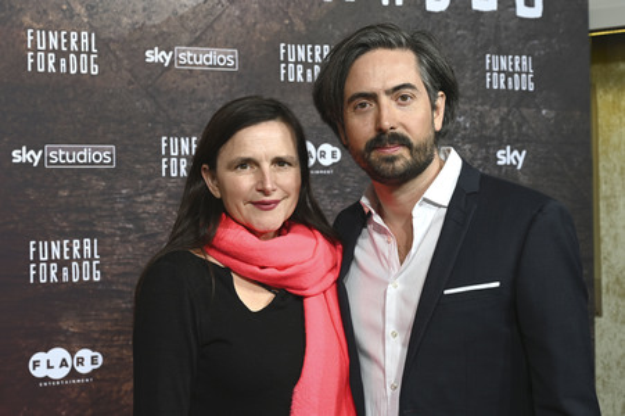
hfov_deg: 34.0
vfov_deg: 23.0
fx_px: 1024
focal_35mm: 59
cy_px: 208
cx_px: 312
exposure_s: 1/200
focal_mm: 59
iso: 400
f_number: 6.3
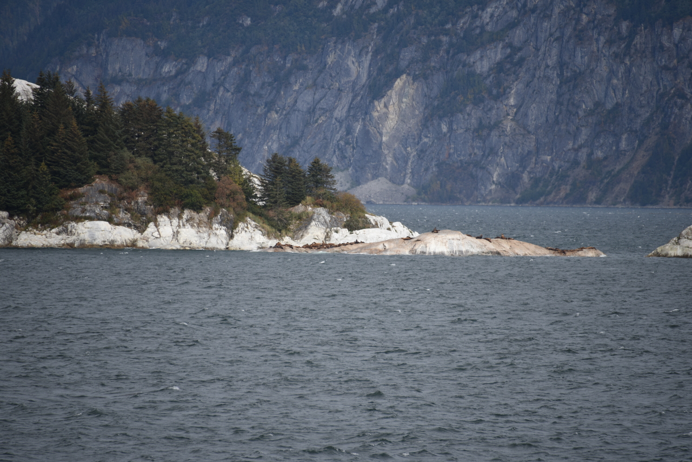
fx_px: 5768
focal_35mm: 300
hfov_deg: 6.9
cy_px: 231
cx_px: 346
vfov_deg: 4.6
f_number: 5.6
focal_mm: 300
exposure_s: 1/640
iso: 110
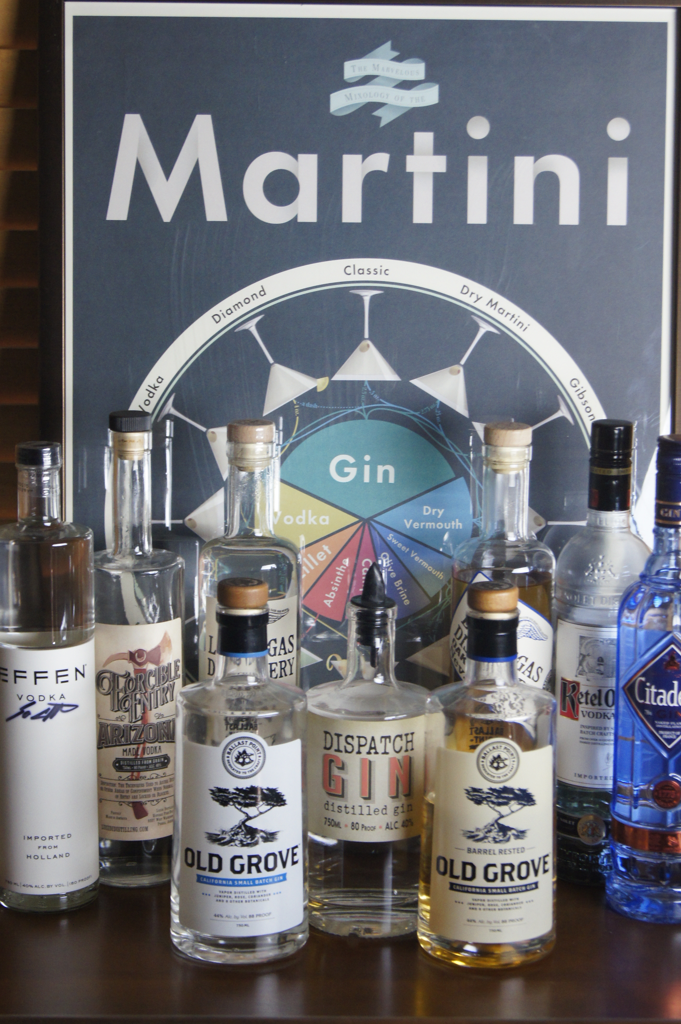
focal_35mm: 78
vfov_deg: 26.2
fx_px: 2206
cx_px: 354
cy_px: 506
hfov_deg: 17.5
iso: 1250
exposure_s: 1/80
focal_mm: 45
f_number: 5.6
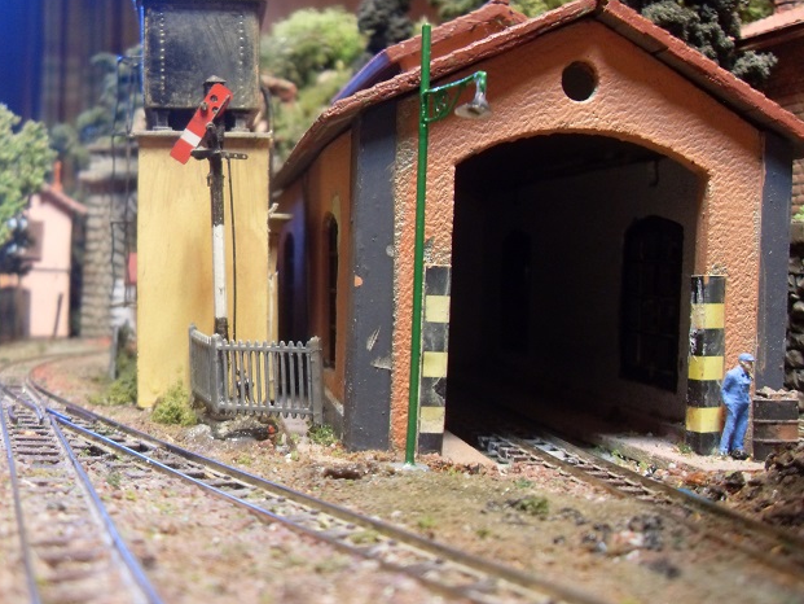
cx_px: 333
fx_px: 929
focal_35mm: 40
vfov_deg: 36.0
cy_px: 297
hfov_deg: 46.6
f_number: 2.8
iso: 200
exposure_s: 1/6
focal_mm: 6.3
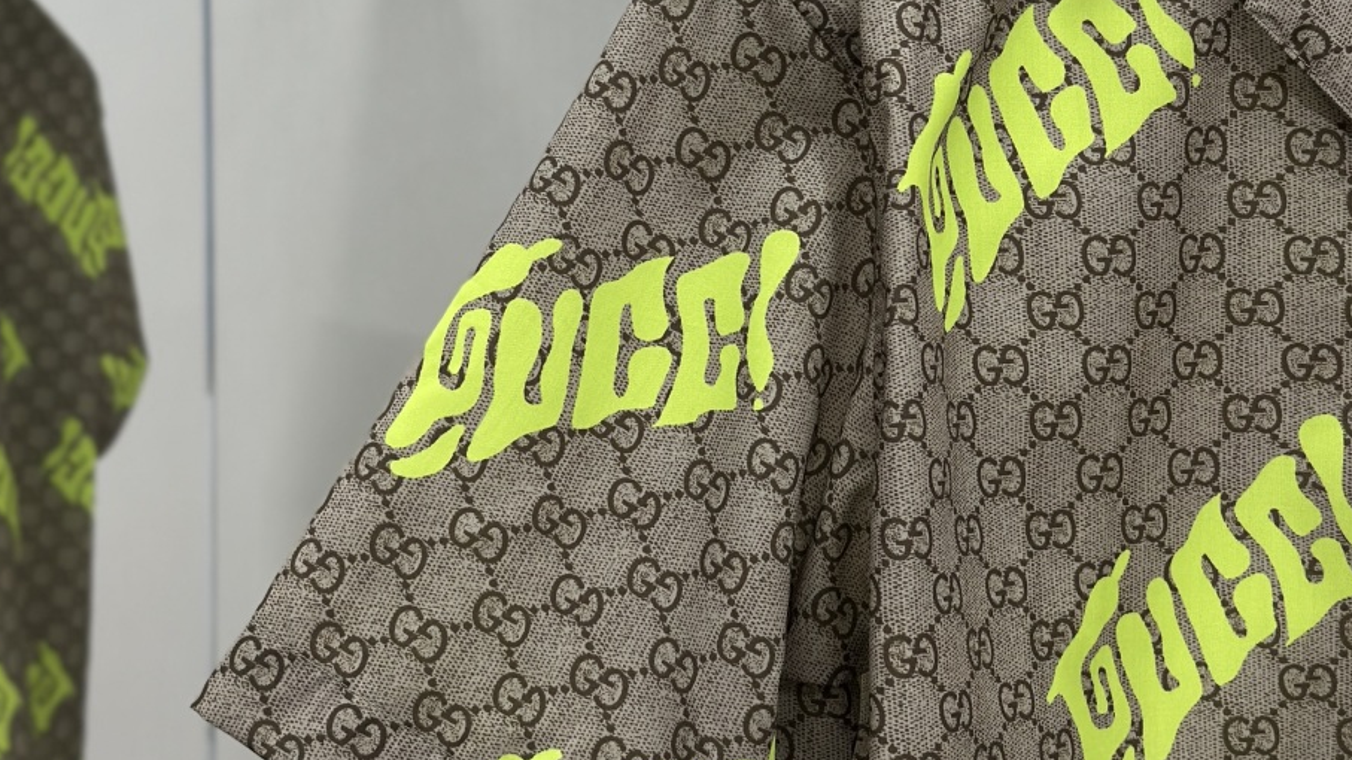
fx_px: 2975
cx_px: 735
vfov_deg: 14.5
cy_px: 229
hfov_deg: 25.6
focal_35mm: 83
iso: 64
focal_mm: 6.86
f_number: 1.78
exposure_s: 1/173
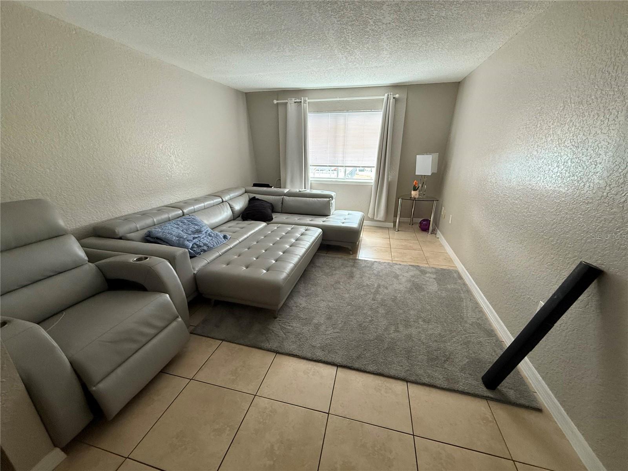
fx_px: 254
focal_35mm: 14
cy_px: 236
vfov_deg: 85.7
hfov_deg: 102.1
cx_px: 314
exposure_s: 1/60
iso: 400
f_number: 2.2
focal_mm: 2.22
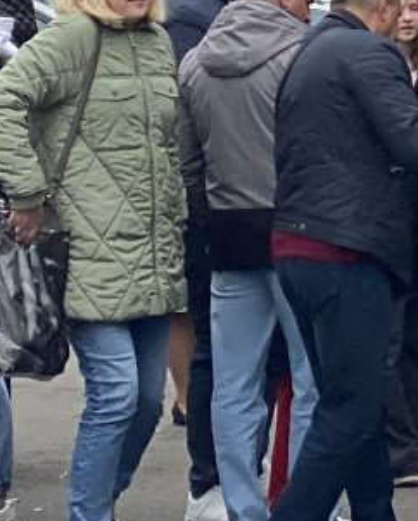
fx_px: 4156
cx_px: 833
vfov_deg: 7.1
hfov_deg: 5.6
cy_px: -226
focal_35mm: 269
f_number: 2
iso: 20
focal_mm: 6
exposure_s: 1/1597
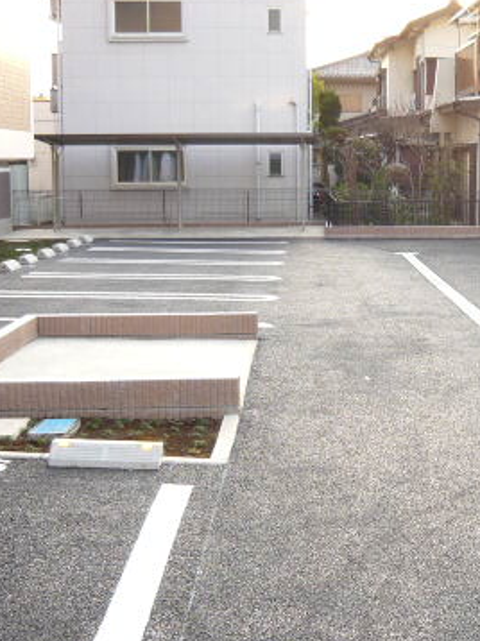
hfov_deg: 24.2
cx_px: 410
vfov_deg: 32.7
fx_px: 1092
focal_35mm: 59
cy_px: 304
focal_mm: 5.5
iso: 100
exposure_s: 1/80
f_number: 2.8
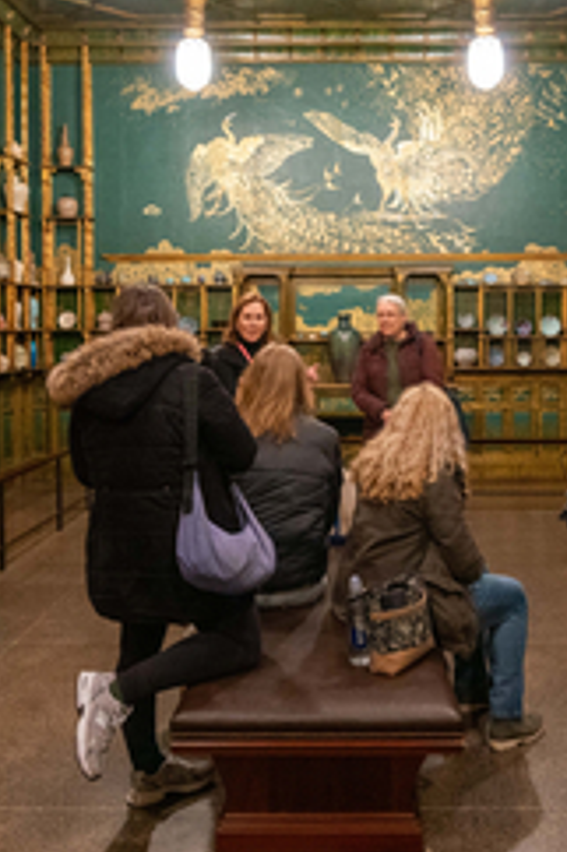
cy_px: 357
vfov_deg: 51.7
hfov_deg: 35.7
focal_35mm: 37
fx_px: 875
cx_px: 354
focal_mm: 16
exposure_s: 1/30
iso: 4000
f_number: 2.8
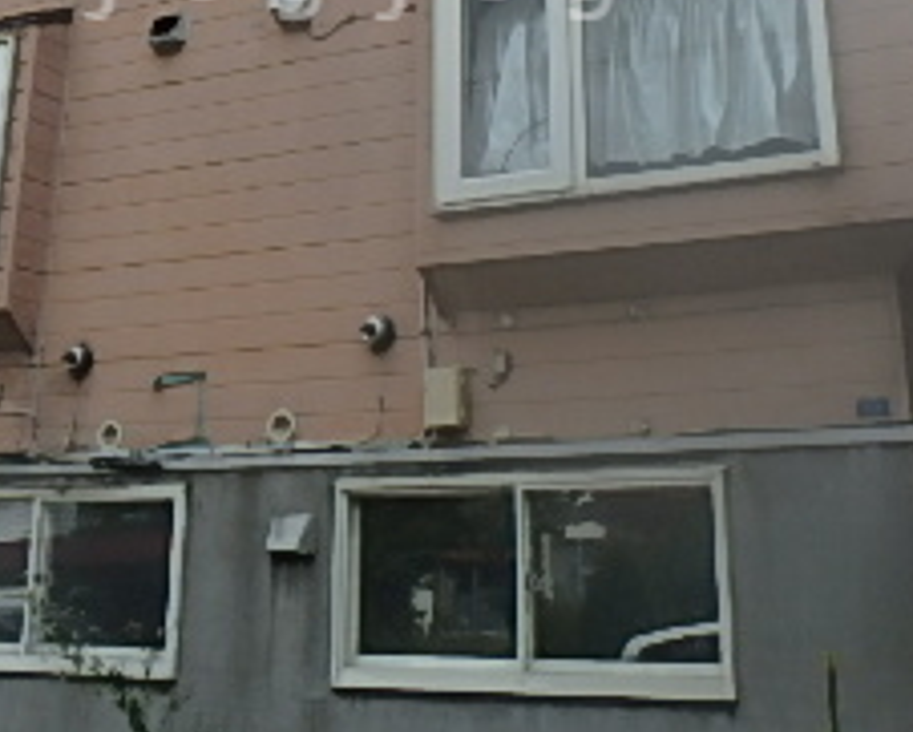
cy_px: -28
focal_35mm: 58
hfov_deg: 32.4
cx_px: 360
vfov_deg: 24.8
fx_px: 1568
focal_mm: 3.7
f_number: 6
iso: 125
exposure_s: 1/400
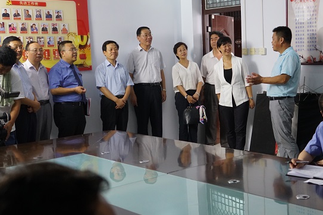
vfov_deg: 25.5
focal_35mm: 53
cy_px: 126
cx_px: 216
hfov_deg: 37.1
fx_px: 475
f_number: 4
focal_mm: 32
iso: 2000
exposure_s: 1/160
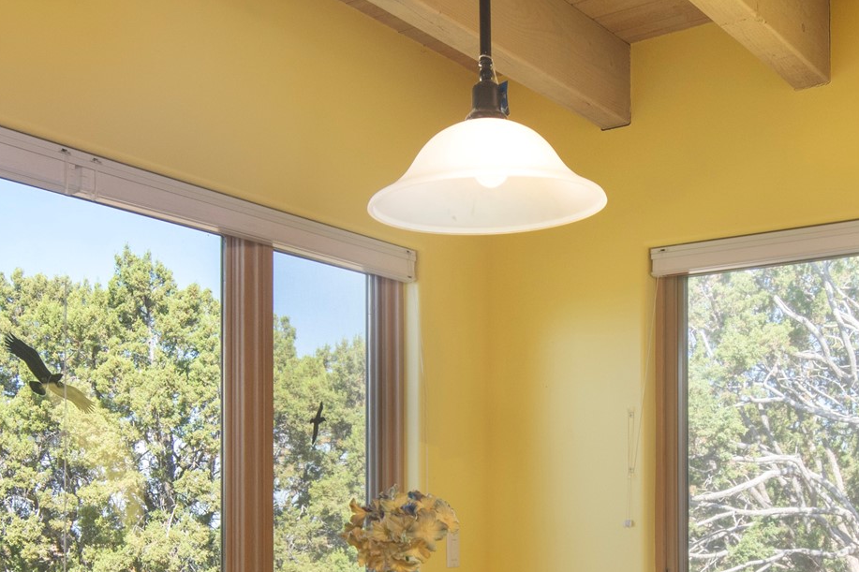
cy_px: 496
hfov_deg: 42.6
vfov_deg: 28.2
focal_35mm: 46
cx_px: 419
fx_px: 1102
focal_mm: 13
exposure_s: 1/250
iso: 400
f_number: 7.1
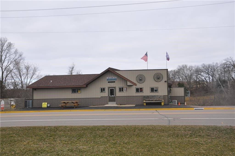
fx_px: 274
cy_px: 78
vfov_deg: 31.8
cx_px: 118
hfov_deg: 46.5
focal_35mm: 42
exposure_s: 1/200
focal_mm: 28
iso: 200
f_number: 8
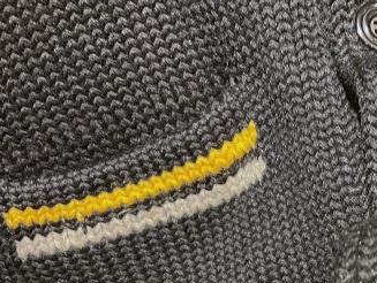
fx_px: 676
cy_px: 266
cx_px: 383
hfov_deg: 29.0
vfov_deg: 23.0
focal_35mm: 62
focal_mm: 3
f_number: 1.8
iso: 320
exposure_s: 1/25
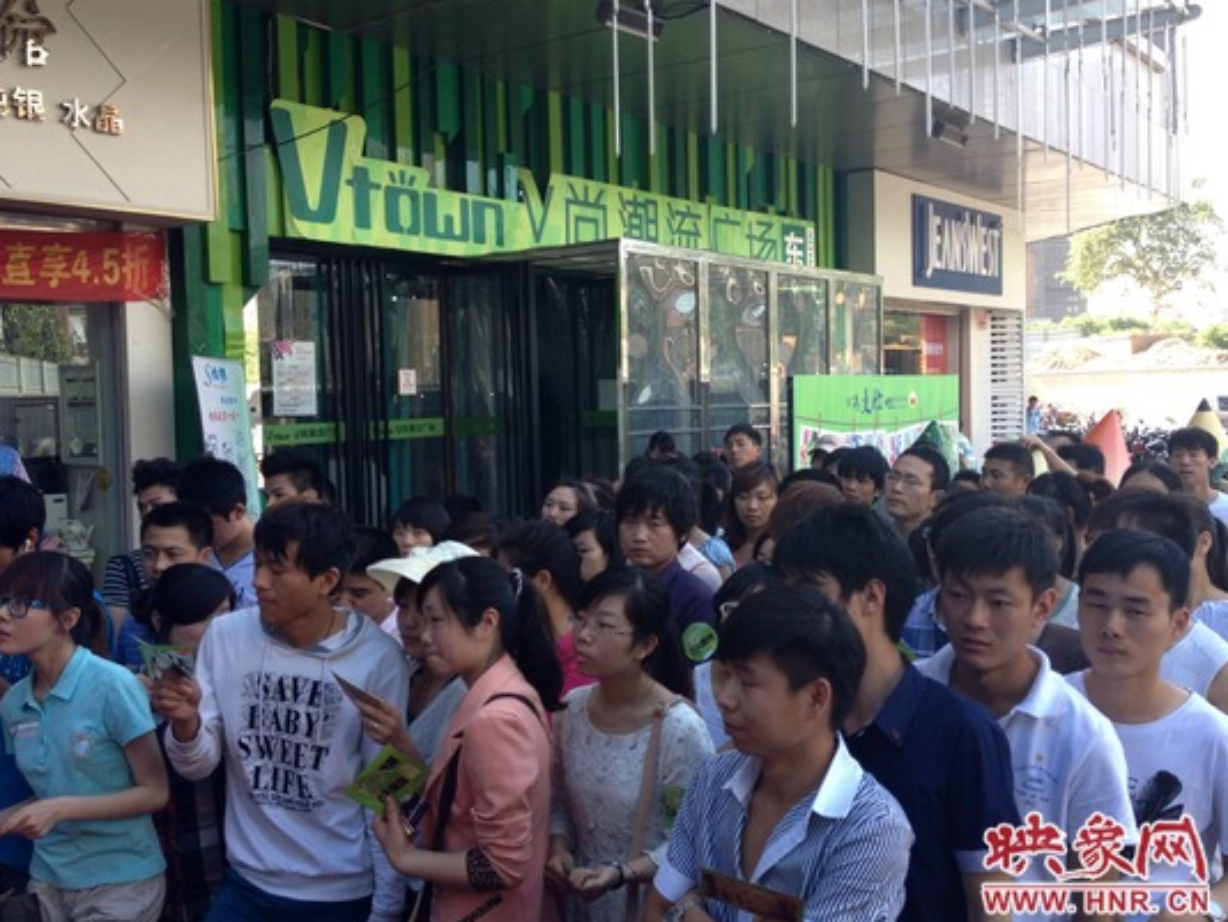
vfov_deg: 39.7
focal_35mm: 36
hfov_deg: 51.3
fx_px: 1278
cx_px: 600
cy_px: 467
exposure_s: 1/147
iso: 50
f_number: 2.4
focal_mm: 4.28
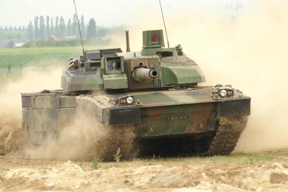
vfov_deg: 3.0
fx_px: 3597
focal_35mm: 450
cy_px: 96
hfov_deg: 4.6
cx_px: 144
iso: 400
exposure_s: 1/500
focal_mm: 300
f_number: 8
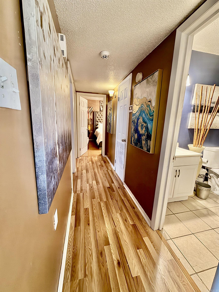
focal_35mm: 14
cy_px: 146
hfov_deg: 85.7
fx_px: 118
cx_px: 110
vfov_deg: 102.1
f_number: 2.2
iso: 640
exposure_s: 1/24
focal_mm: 2.22
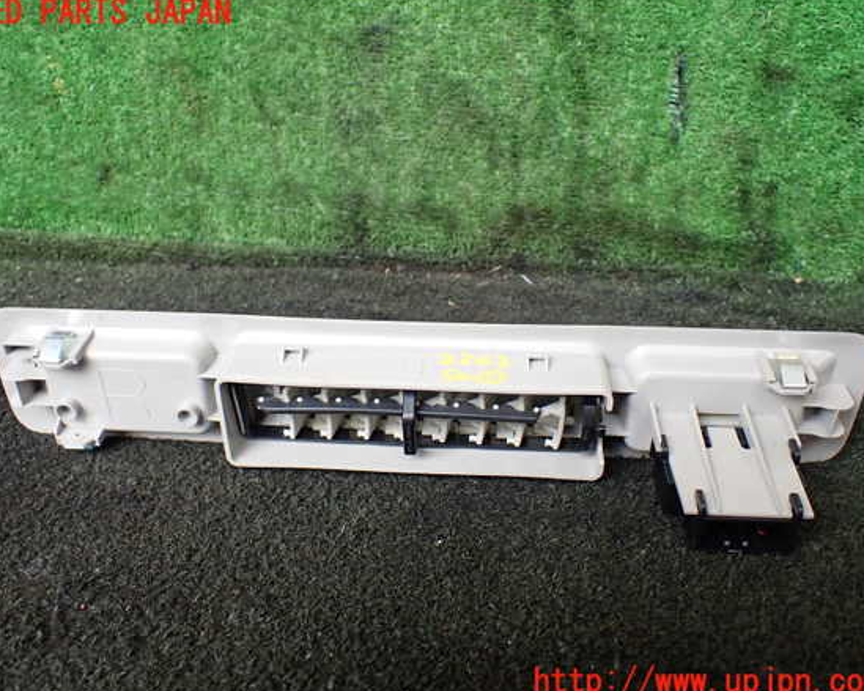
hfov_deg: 55.7
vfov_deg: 45.8
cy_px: 348
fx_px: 818
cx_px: 417
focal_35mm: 32
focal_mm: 5.4
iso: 400
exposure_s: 1/125
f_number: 2.3
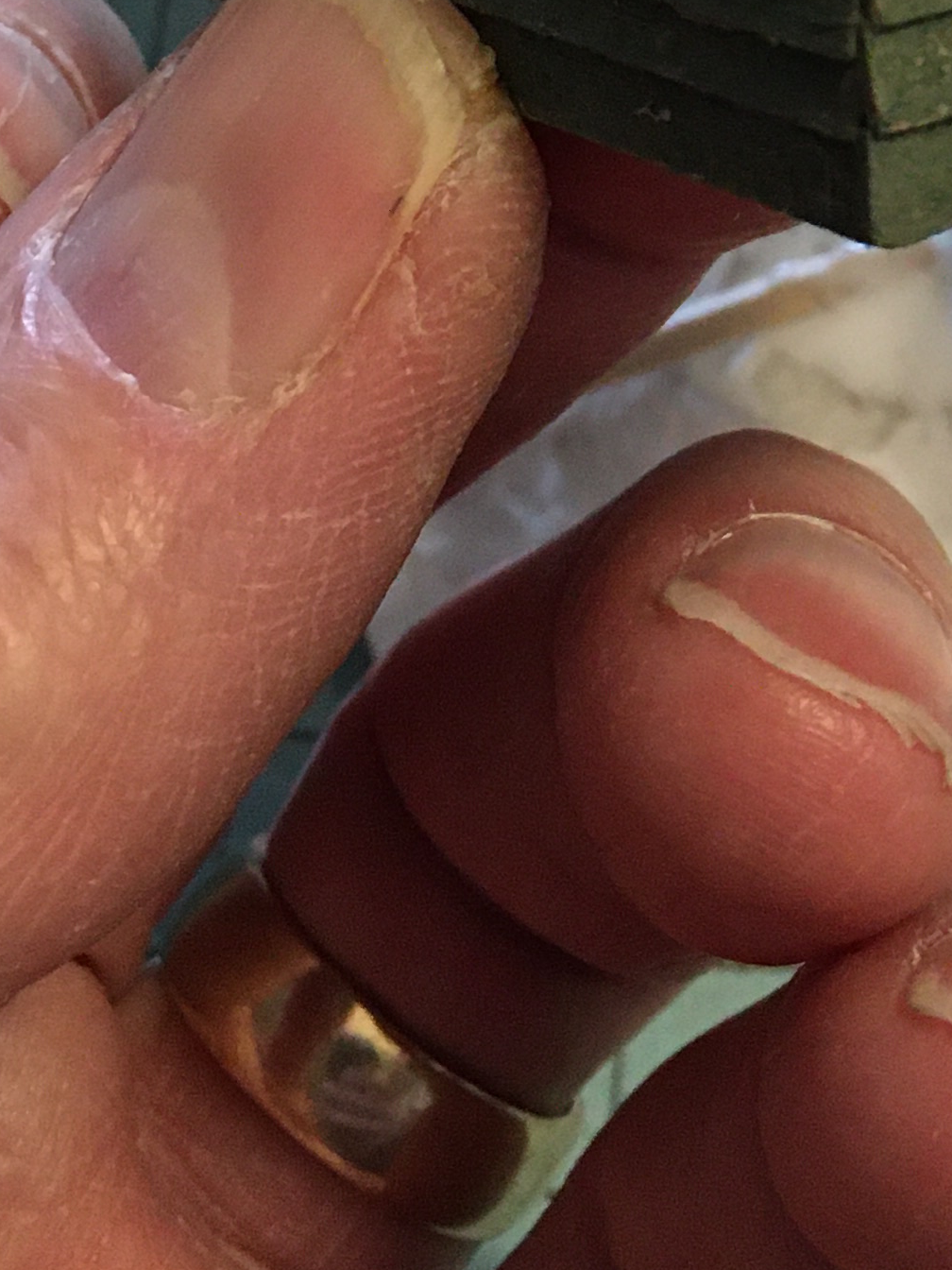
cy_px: -368
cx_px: 1091
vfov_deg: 20.6
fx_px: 3190
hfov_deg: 16.4
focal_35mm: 87
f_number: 2.2
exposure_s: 1/30
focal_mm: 4.15
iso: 160
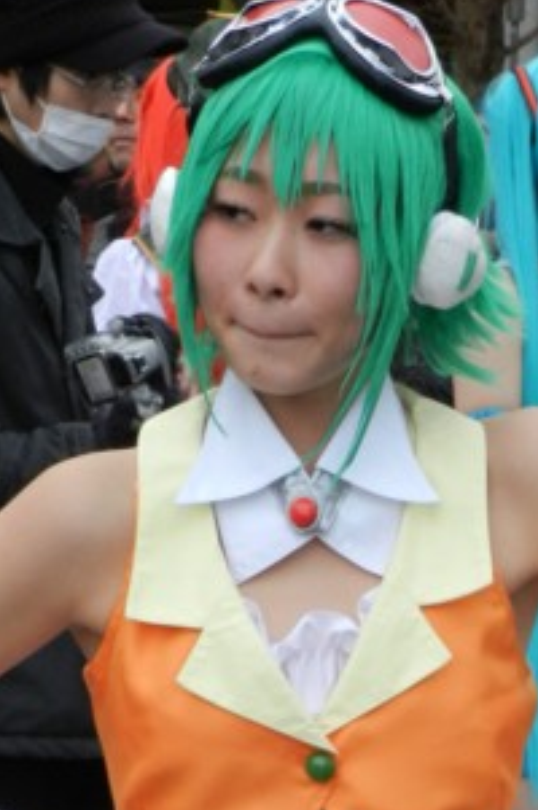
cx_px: 414
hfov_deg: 8.2
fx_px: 3729
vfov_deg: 12.1
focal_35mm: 166
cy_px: 1015
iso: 200
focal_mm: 10.7
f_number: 4.6
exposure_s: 1/40
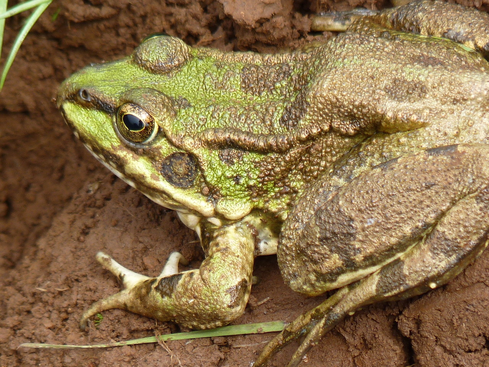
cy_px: 184
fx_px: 13406
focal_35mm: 949
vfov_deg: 1.6
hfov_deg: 2.1
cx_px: 244
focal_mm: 86.4
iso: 80
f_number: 4.4
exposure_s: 1/160
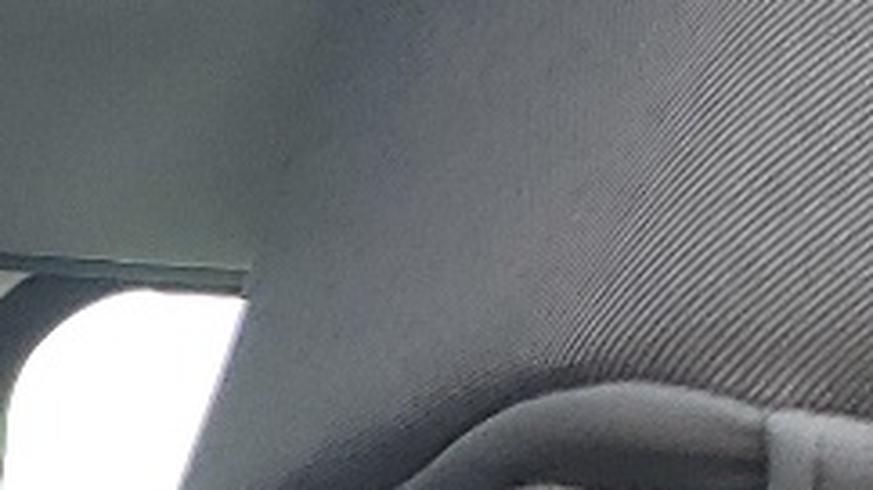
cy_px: 2101
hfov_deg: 9.8
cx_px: -1382
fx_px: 4328
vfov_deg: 5.5
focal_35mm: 187
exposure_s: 1/357
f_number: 1.5
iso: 50
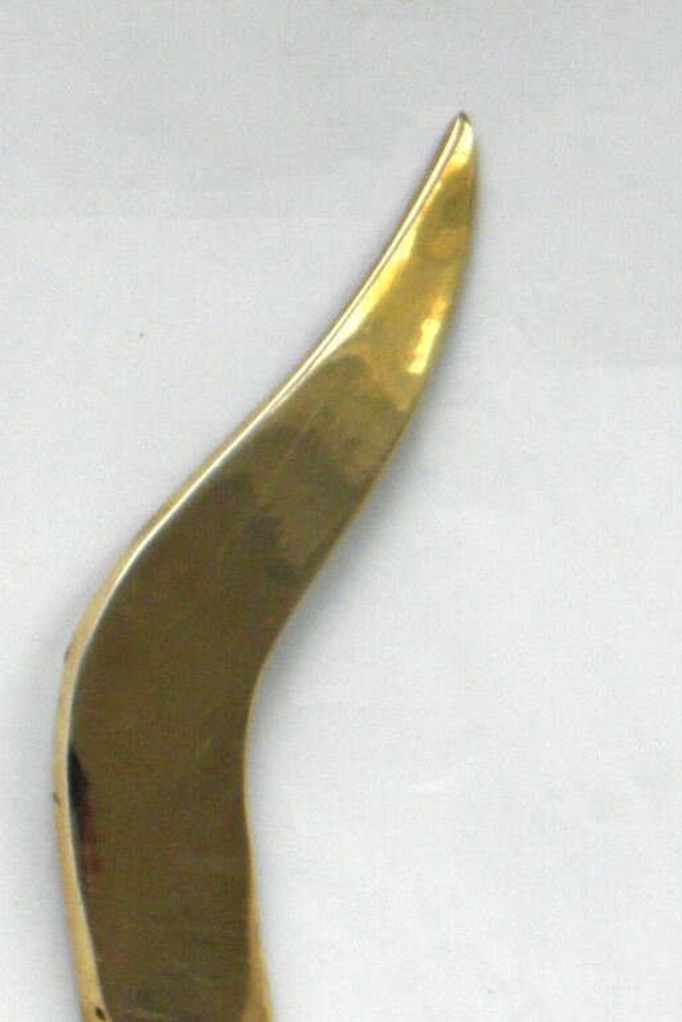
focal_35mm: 276
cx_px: -816
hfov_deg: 4.9
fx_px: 7839
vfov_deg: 7.5
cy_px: 781
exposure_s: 1/60
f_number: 4.4
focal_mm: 14.3
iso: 100
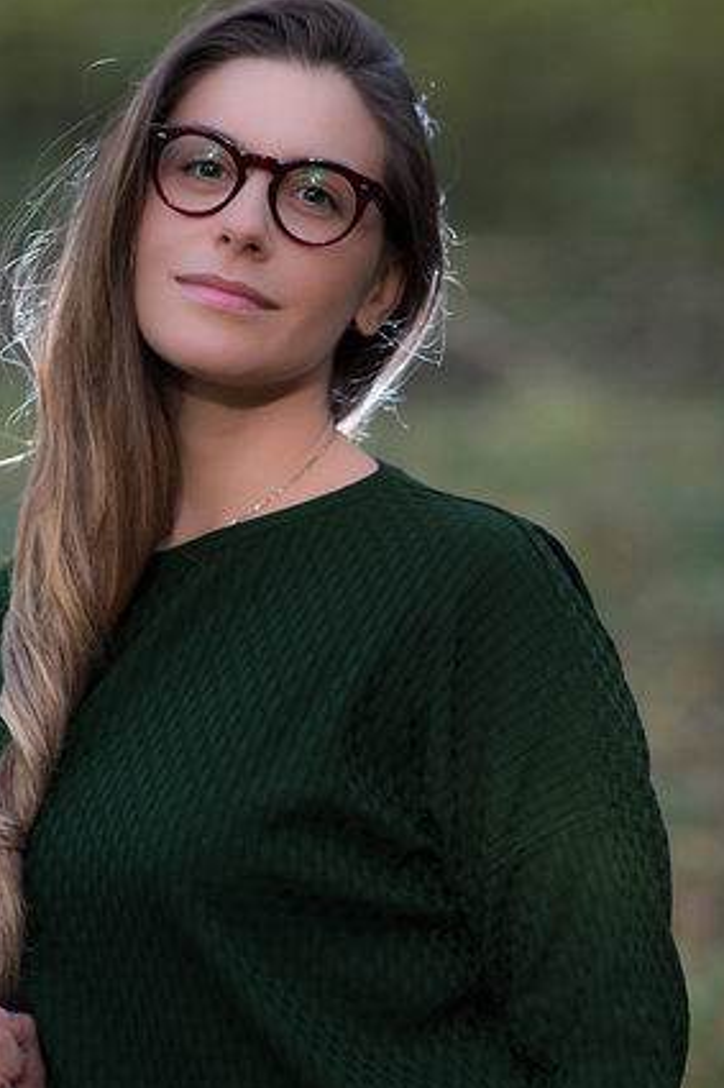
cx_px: 243
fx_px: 3623
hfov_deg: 11.4
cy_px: 476
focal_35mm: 120
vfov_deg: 17.1
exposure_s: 1/80
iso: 100
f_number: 2.5
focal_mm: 85
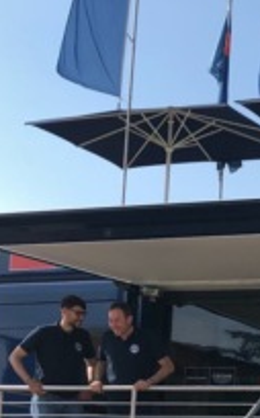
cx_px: 446
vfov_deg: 20.6
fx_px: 1126
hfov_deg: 12.2
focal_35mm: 99
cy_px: 373
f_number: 1.8
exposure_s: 1/1372
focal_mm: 3.99
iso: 20
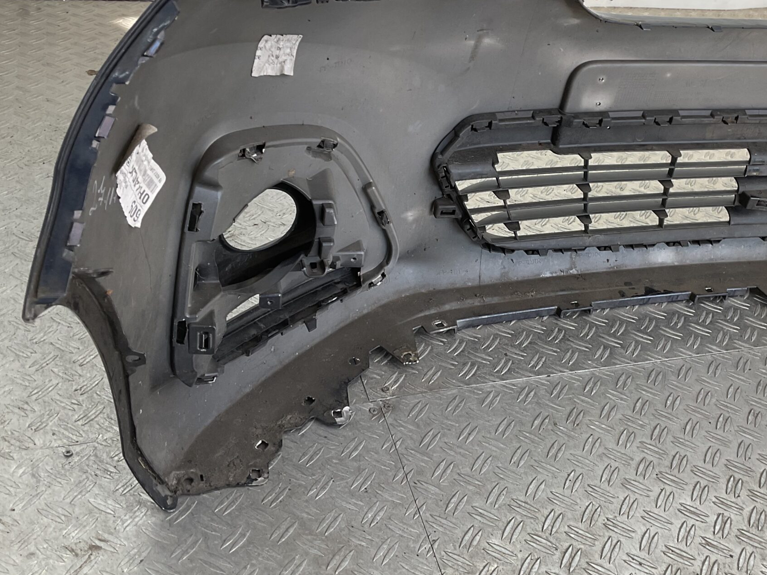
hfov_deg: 42.4
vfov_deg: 32.8
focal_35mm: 44
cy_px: 231
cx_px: 508
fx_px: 975
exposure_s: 1/120
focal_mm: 3
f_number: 1.8
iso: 16
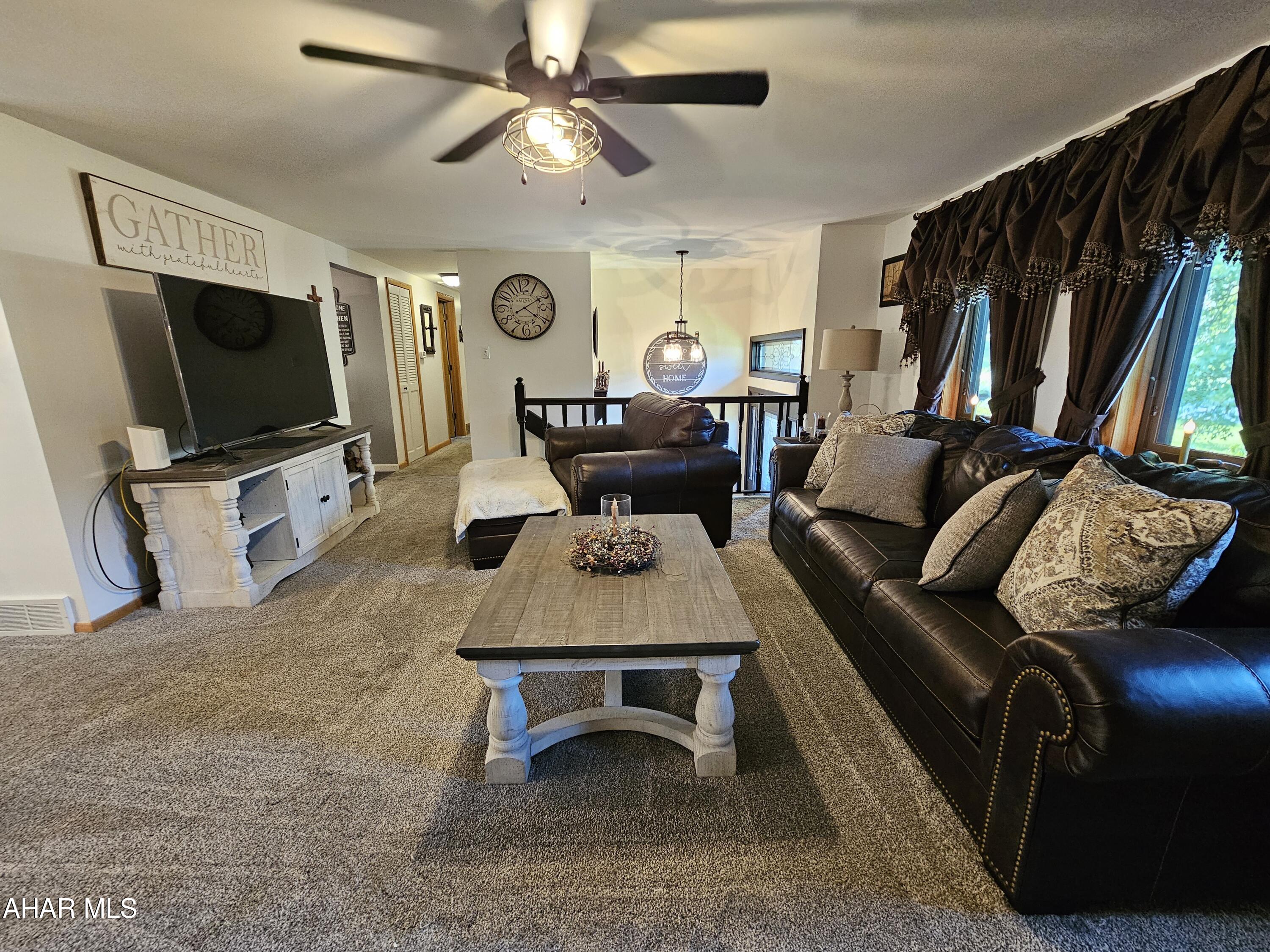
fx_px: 477
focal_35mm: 13
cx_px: 635
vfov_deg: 89.9
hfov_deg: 106.2
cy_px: 476
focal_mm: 2.2
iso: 400
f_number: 2.2
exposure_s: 1/30
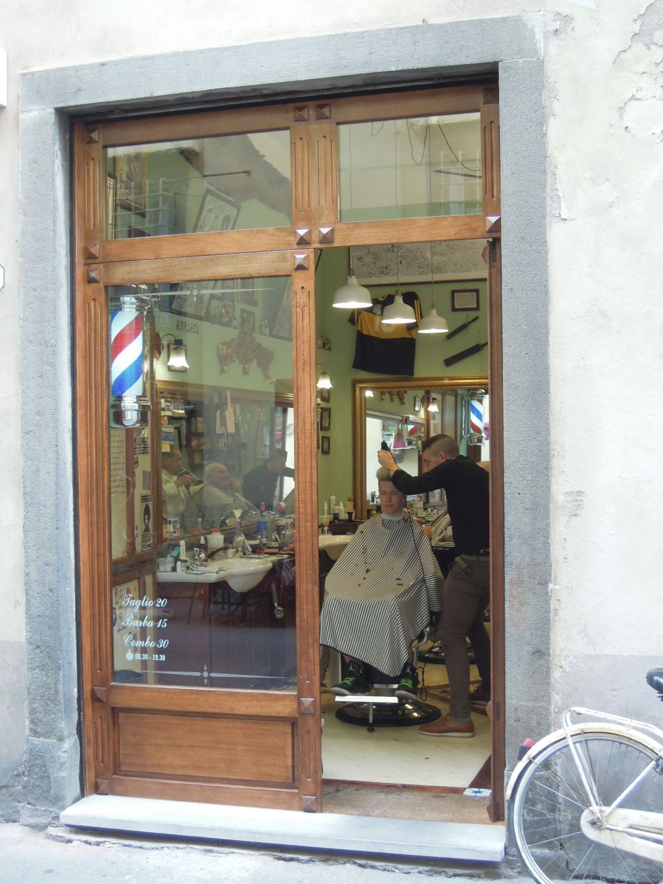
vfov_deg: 38.2
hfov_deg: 29.1
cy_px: 442
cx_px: 332
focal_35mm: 50
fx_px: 1277
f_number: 3.3
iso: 200
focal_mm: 9
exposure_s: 1/60
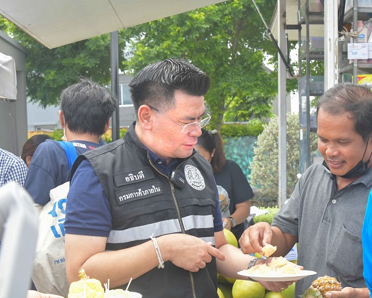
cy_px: 148
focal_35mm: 57
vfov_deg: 26.7
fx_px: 628
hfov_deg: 33.0
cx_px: 210
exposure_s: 1/500
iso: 3200
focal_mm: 50
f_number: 11
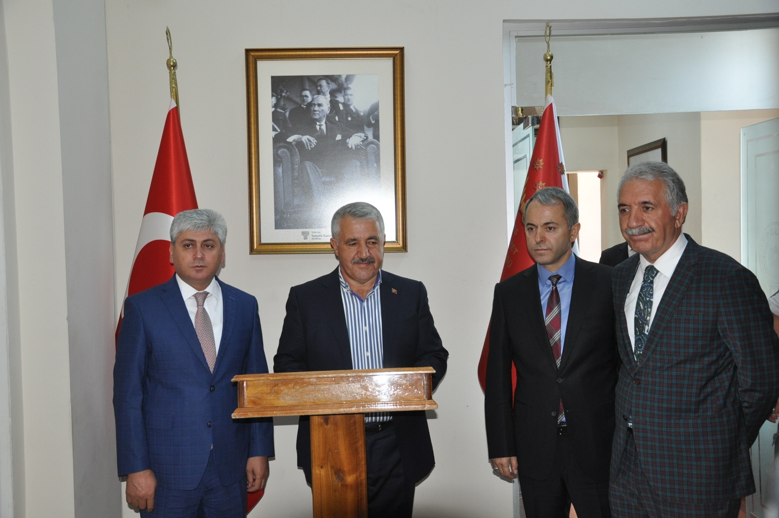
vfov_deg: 35.4
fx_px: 810
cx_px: 390
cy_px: 259
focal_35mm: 38
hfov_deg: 51.3
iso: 800
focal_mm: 25
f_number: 4
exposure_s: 1/60
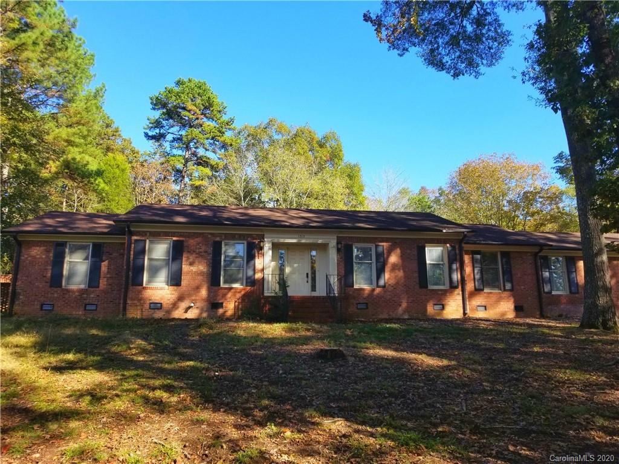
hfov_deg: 67.3
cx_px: 310
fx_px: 465
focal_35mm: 26
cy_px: 232
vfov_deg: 53.1
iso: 50
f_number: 1.7
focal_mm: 4.3
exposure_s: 1/900
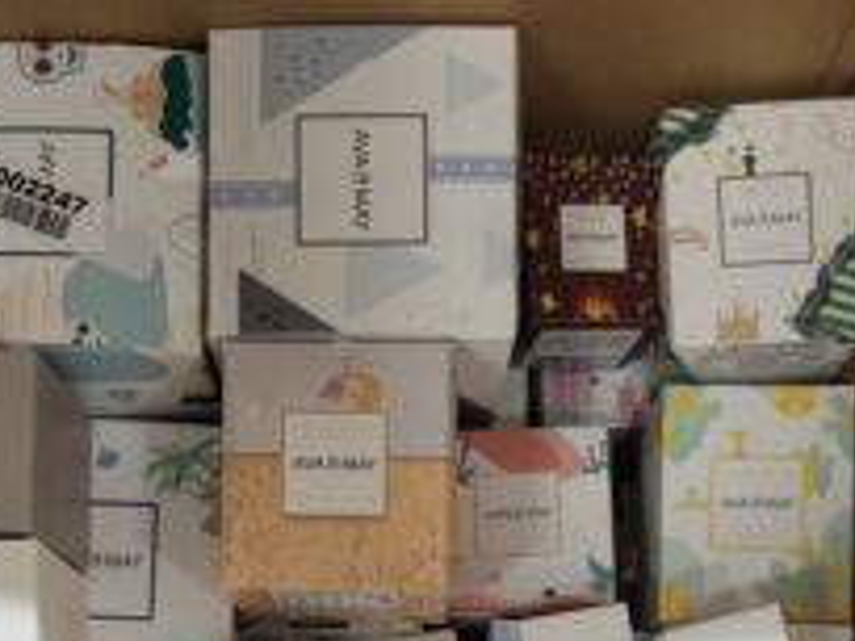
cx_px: 398
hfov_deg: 37.5
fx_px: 1260
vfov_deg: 25.2
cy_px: 800
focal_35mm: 51
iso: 200
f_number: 1.8
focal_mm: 5.4
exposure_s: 1/50
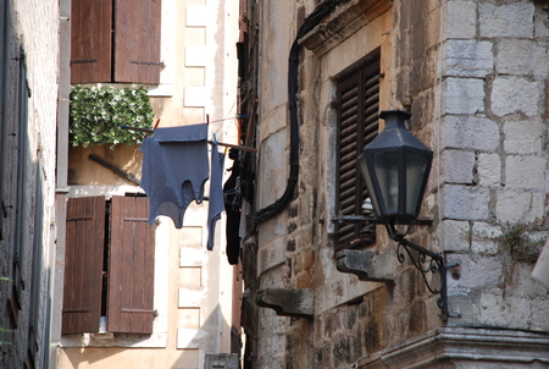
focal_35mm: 202
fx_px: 3094
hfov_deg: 10.1
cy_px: 184
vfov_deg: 6.8
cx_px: 274
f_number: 5.6
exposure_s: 1/80
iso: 100
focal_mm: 135
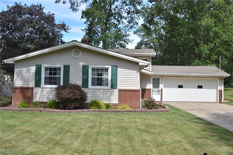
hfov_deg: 53.2
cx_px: 116
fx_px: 233
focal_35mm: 36
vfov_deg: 36.8
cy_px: 78
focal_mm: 24
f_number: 7.1
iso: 100
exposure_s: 1/200
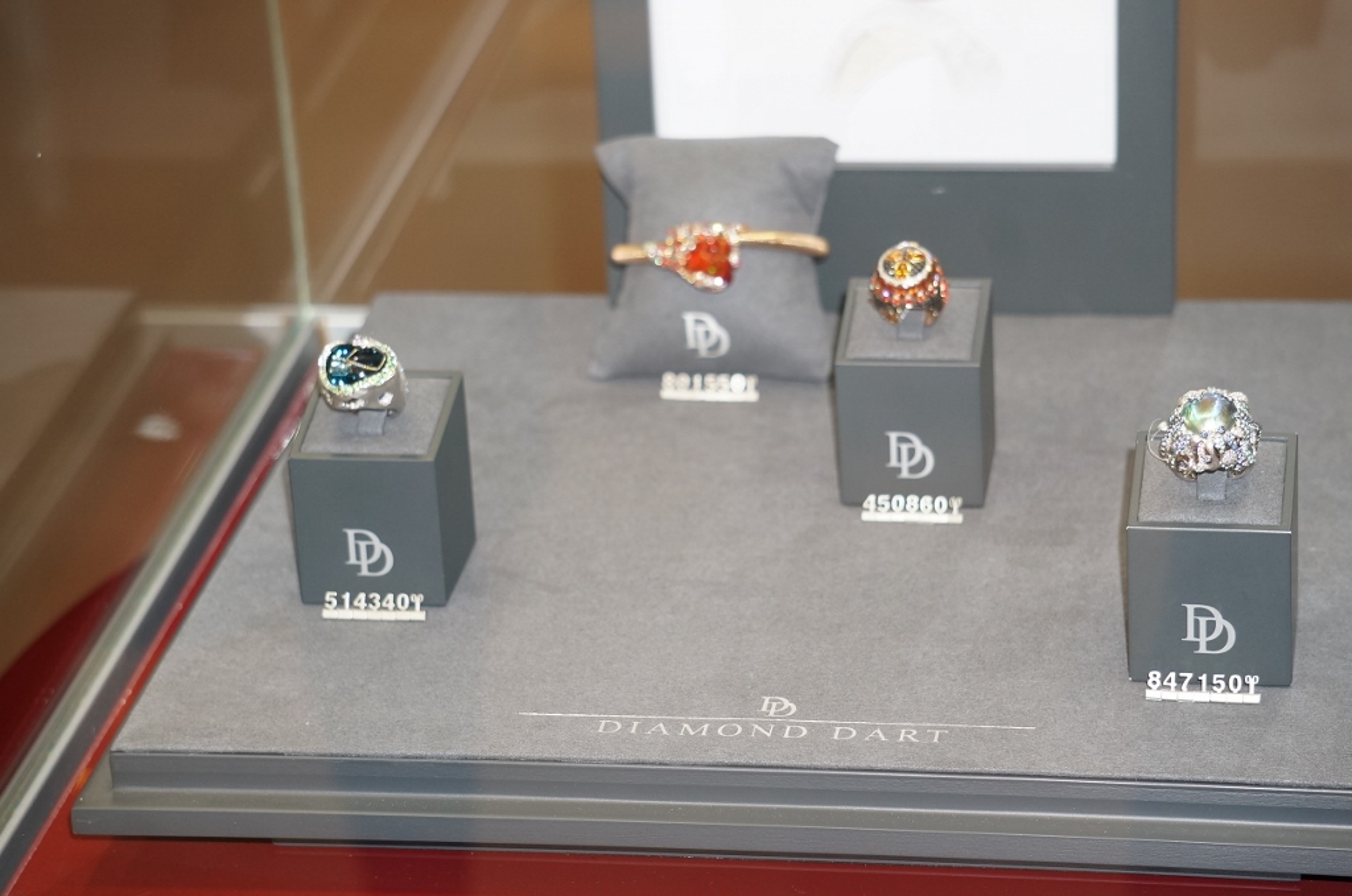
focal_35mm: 106
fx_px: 3993
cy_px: 448
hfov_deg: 19.2
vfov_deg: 12.8
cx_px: 676
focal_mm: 71
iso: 500
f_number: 5
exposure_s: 1/160
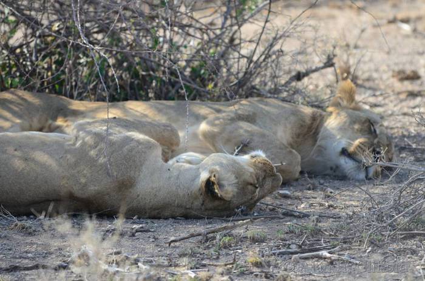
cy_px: 140
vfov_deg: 2.3
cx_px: 212
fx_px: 7066
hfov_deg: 3.4
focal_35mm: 600
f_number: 5.6
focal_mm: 400
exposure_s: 1/640
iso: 500
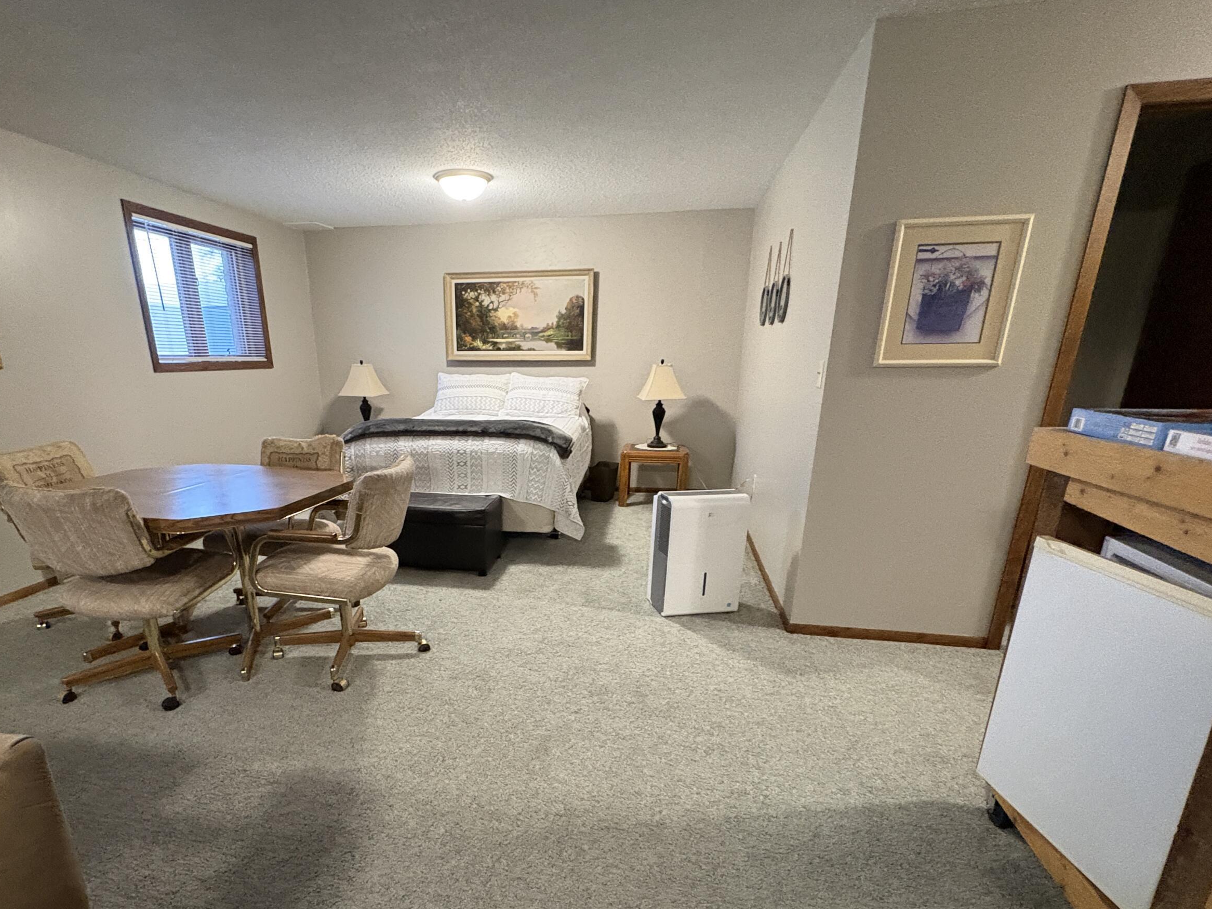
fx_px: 630
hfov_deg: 87.2
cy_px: 564
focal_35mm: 18
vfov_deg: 70.5
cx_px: 523
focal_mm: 2.22
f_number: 2.2
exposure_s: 1/60
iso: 800
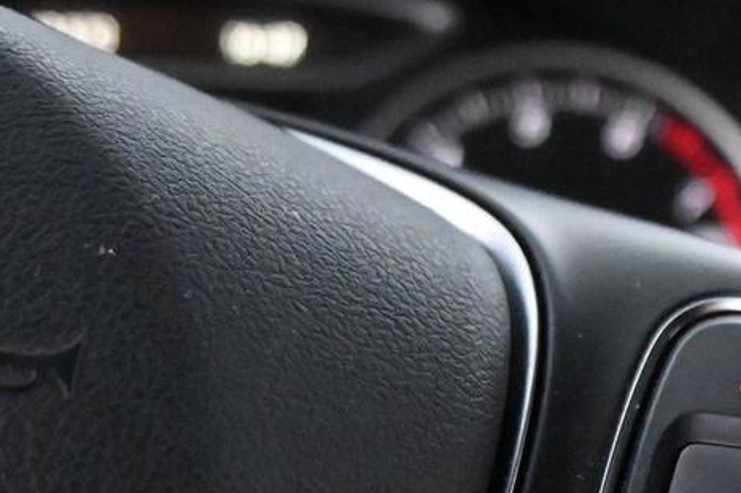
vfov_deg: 5.2
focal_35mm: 261
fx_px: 5368
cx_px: 878
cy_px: 547
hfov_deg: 7.8
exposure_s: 1/80
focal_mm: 50
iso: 12800
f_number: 7.1
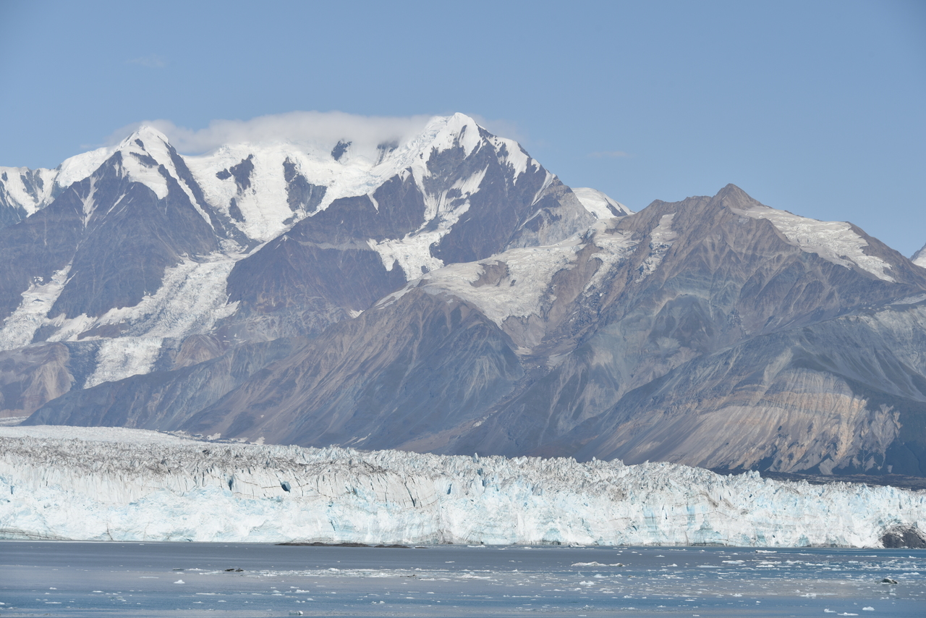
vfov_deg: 11.8
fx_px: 2984
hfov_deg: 17.6
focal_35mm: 116
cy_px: 309
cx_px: 463
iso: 100
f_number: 10
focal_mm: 116
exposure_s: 1/400
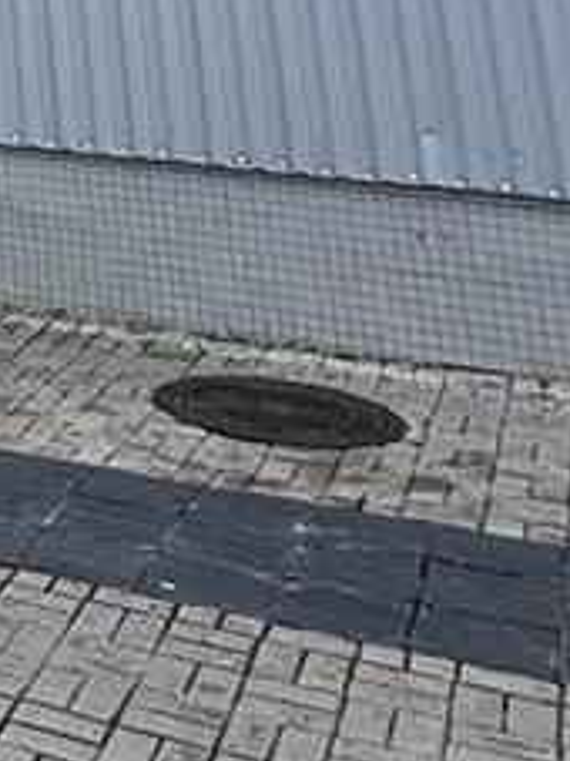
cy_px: -523
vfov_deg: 20.5
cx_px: -543
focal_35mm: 74
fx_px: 1626
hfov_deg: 15.9
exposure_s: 1/726
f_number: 2.2
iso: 50
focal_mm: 2.22
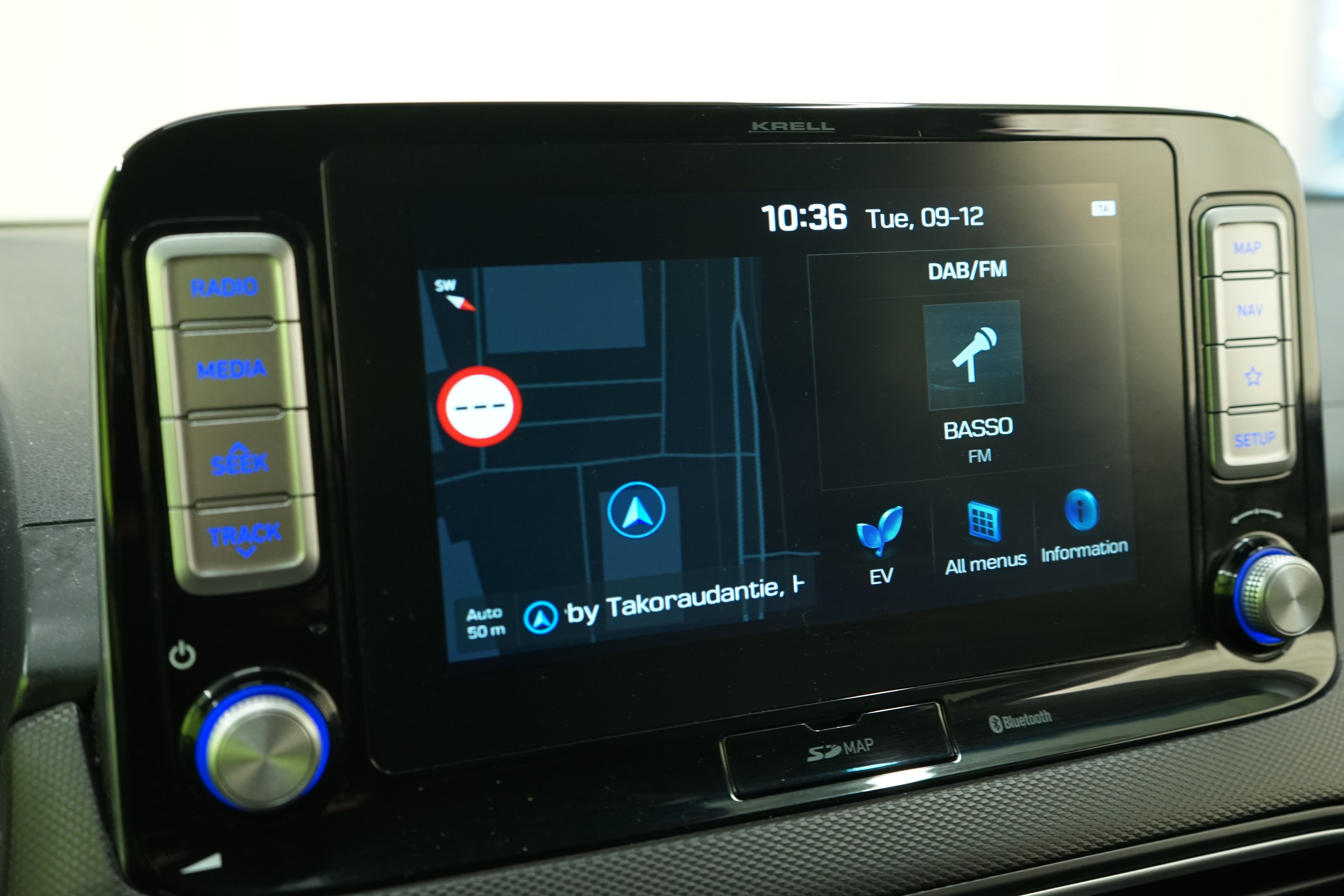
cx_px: 672
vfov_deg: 38.9
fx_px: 1269
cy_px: 448
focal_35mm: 34
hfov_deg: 55.8
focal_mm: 34
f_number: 5
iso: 1250
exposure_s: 1/13
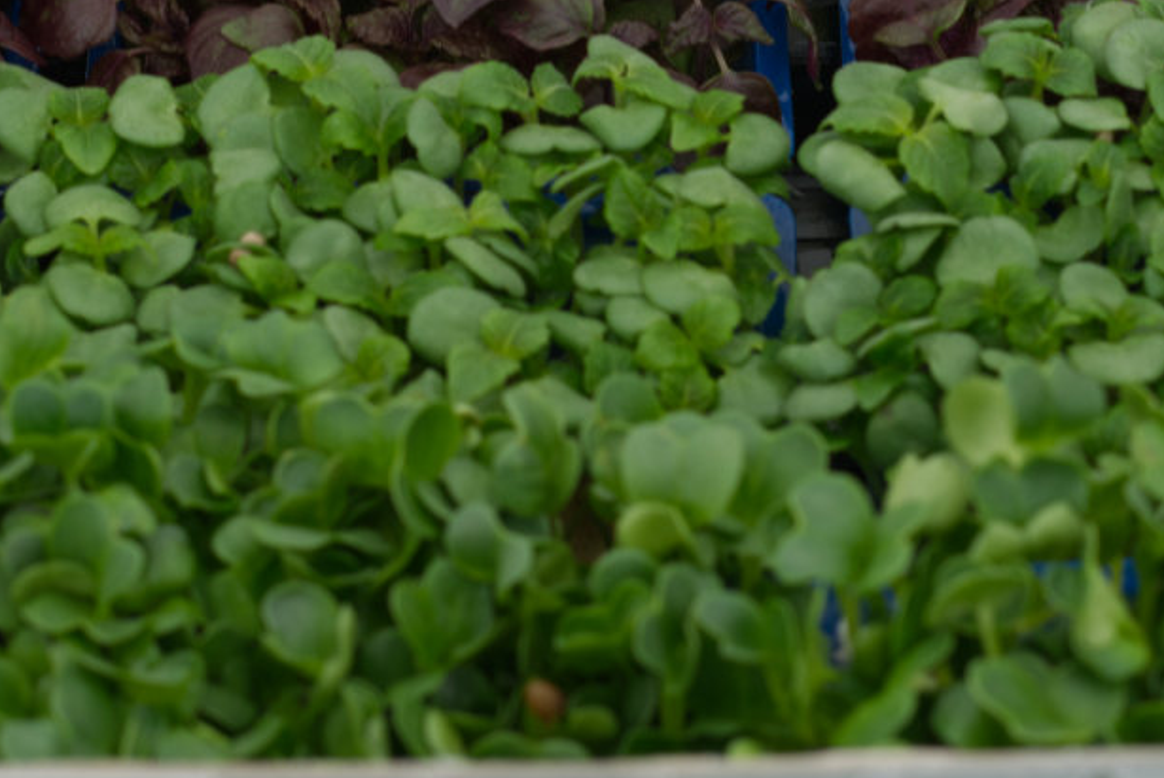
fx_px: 4206
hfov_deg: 15.7
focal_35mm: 130
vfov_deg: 10.4
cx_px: 706
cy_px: -97
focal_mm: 50
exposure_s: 1/80
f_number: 7.1
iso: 100
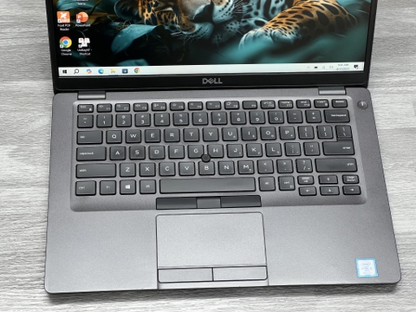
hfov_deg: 25.3
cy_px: 156
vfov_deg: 19.1
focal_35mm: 77
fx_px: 925
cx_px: 208
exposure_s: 1/50
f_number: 2.8
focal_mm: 9
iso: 250
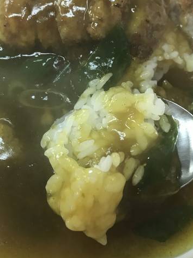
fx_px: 282
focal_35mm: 38
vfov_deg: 48.8
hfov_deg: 37.6
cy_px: 109
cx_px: 78
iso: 64
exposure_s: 1/15
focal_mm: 3.99
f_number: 1.8
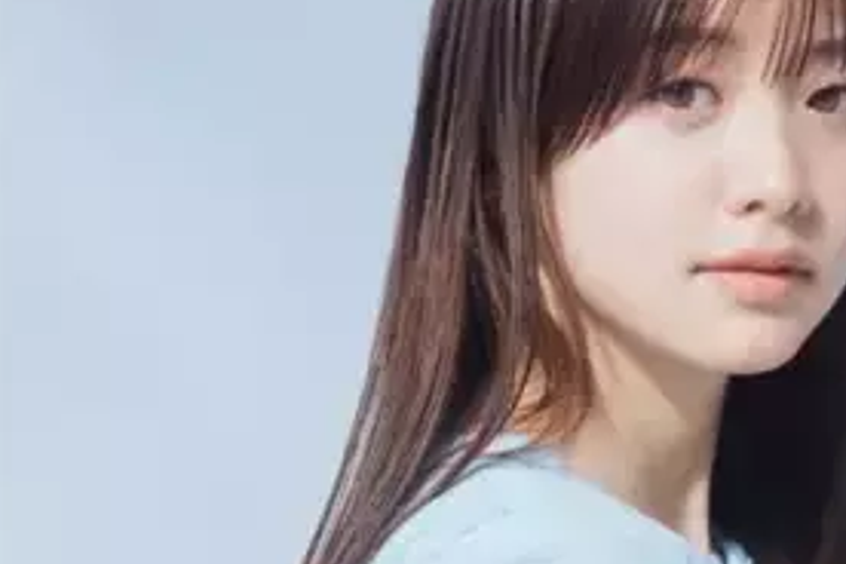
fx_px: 4606
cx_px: 638
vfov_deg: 7.0
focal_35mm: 196
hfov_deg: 10.5
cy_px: 408
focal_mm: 90
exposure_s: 1/400
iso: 400
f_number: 4
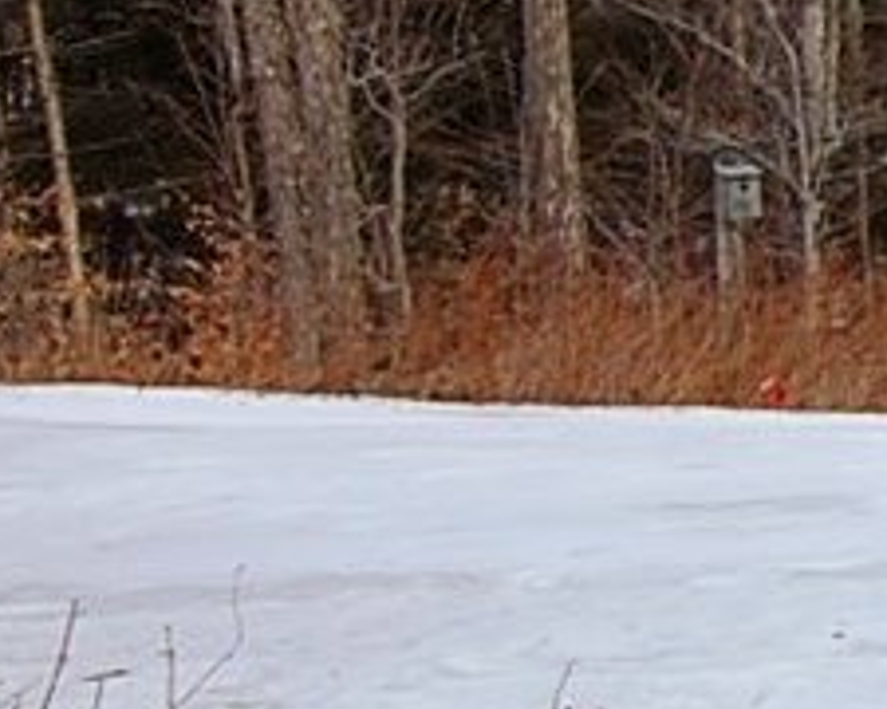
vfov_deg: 14.3
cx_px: 2156
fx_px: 2835
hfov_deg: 13.1
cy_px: 274
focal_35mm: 108
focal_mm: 12
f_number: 8
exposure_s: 1/250
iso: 250
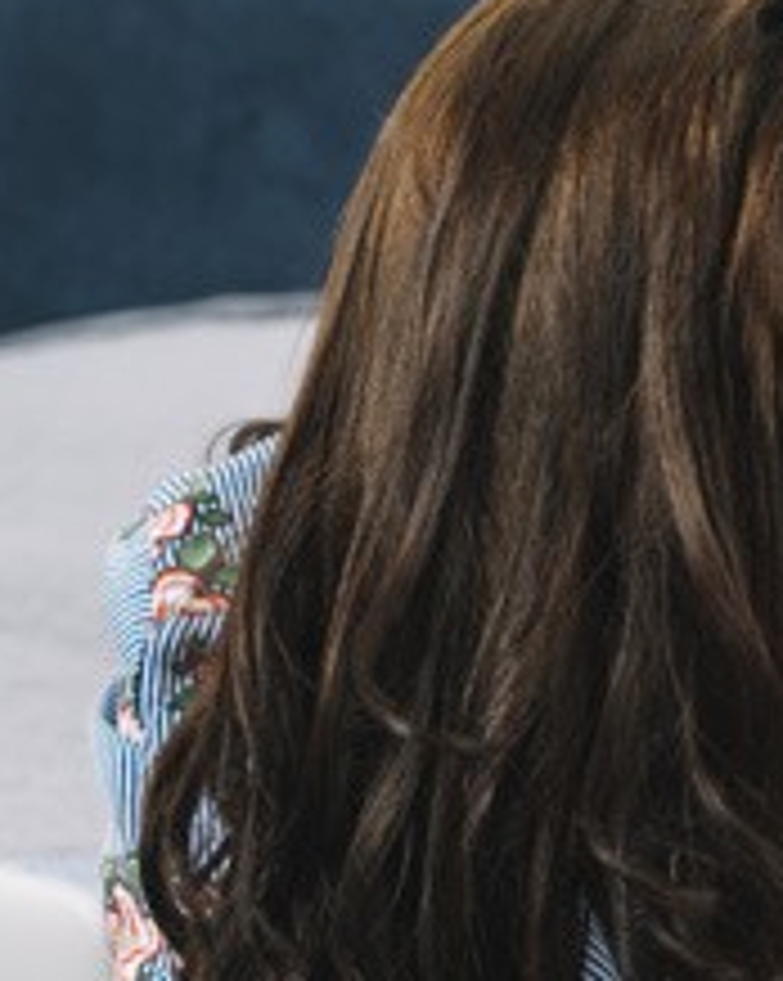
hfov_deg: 11.0
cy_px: 776
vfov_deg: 14.2
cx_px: 1143
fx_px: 3916
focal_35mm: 135
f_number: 4
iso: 125
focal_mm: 50
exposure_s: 1/160
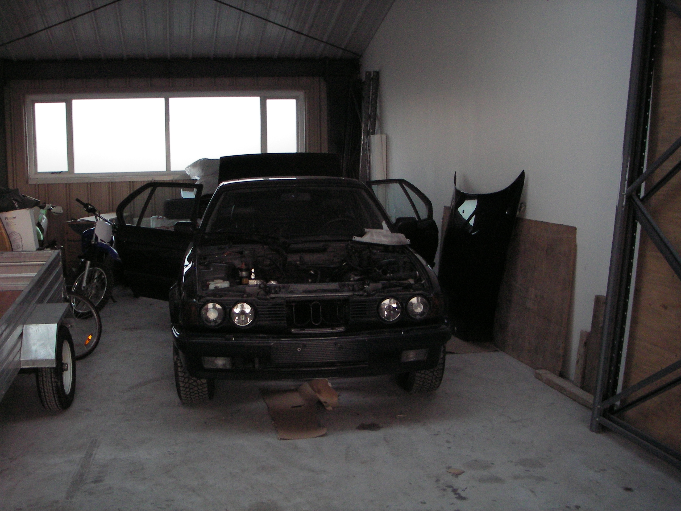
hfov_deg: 49.0
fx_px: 748
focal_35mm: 38
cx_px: 340
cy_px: 256
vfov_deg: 37.7
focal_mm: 6.3
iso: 200
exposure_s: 1/4
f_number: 3.3
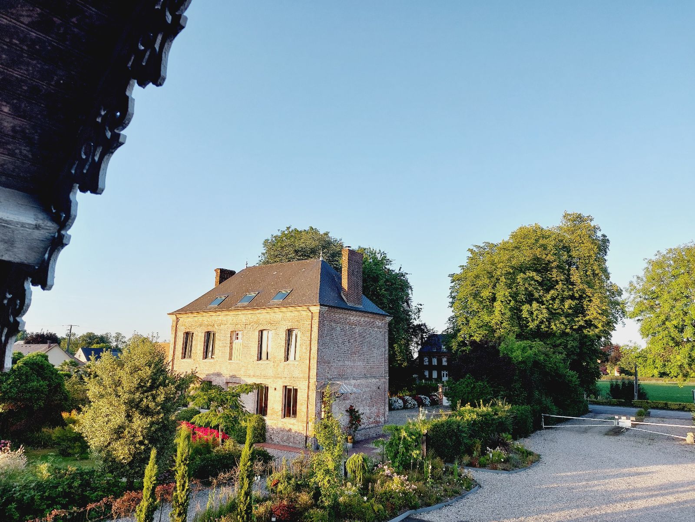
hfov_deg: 69.4
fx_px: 502
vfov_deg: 54.9
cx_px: 348
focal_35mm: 25
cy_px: 261
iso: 25
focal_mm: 5.23
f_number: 1.8
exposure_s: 1/265
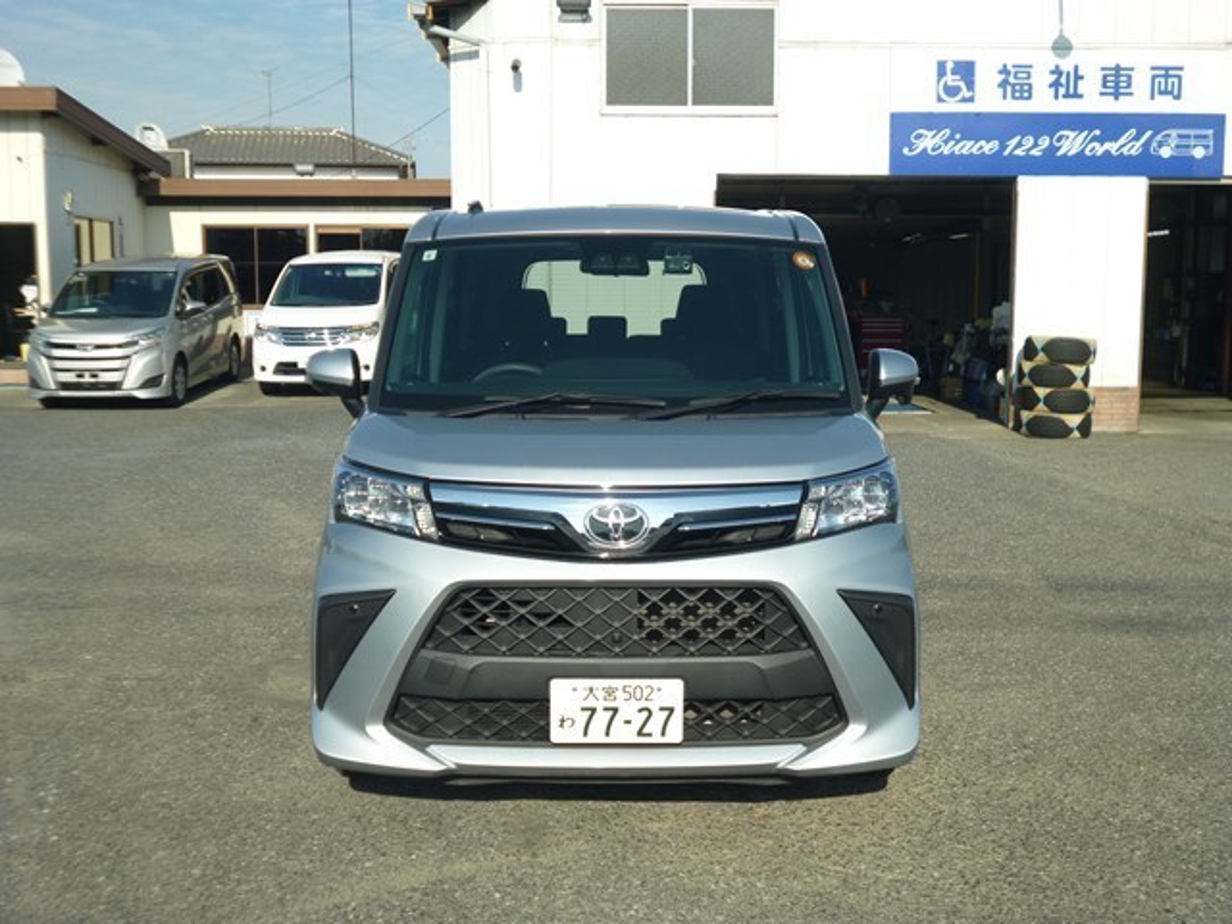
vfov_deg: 35.1
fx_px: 1459
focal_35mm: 41
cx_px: 616
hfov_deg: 45.8
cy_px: 462
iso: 100
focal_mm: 7.2
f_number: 11
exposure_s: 1/160
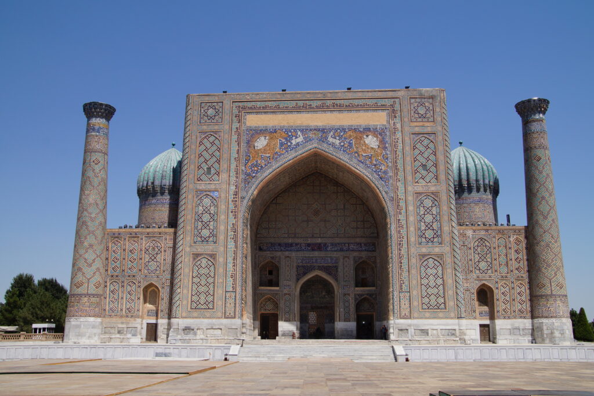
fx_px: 544
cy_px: 198
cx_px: 297
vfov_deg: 39.9
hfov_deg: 57.2
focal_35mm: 33
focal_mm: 22
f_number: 10
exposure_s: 1/200
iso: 100
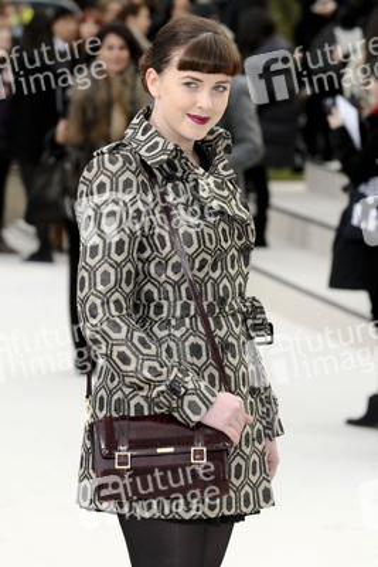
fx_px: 2478
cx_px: 189
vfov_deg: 13.0
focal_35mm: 158
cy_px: 284
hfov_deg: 8.7
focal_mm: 105
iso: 320
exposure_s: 1/250
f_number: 5
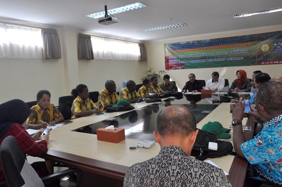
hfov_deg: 67.4
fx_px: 211
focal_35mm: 27
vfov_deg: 47.8
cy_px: 94
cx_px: 141
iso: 400
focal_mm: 18
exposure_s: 1/50
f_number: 7.1
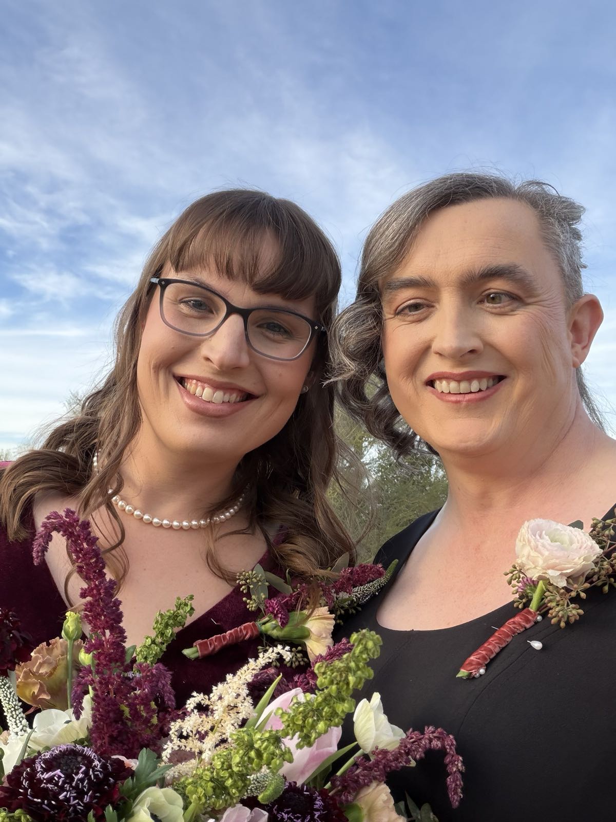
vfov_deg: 60.0
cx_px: 308
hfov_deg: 46.8
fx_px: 712
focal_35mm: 30
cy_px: 411
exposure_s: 1/181
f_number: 1.9
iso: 32
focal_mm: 2.71
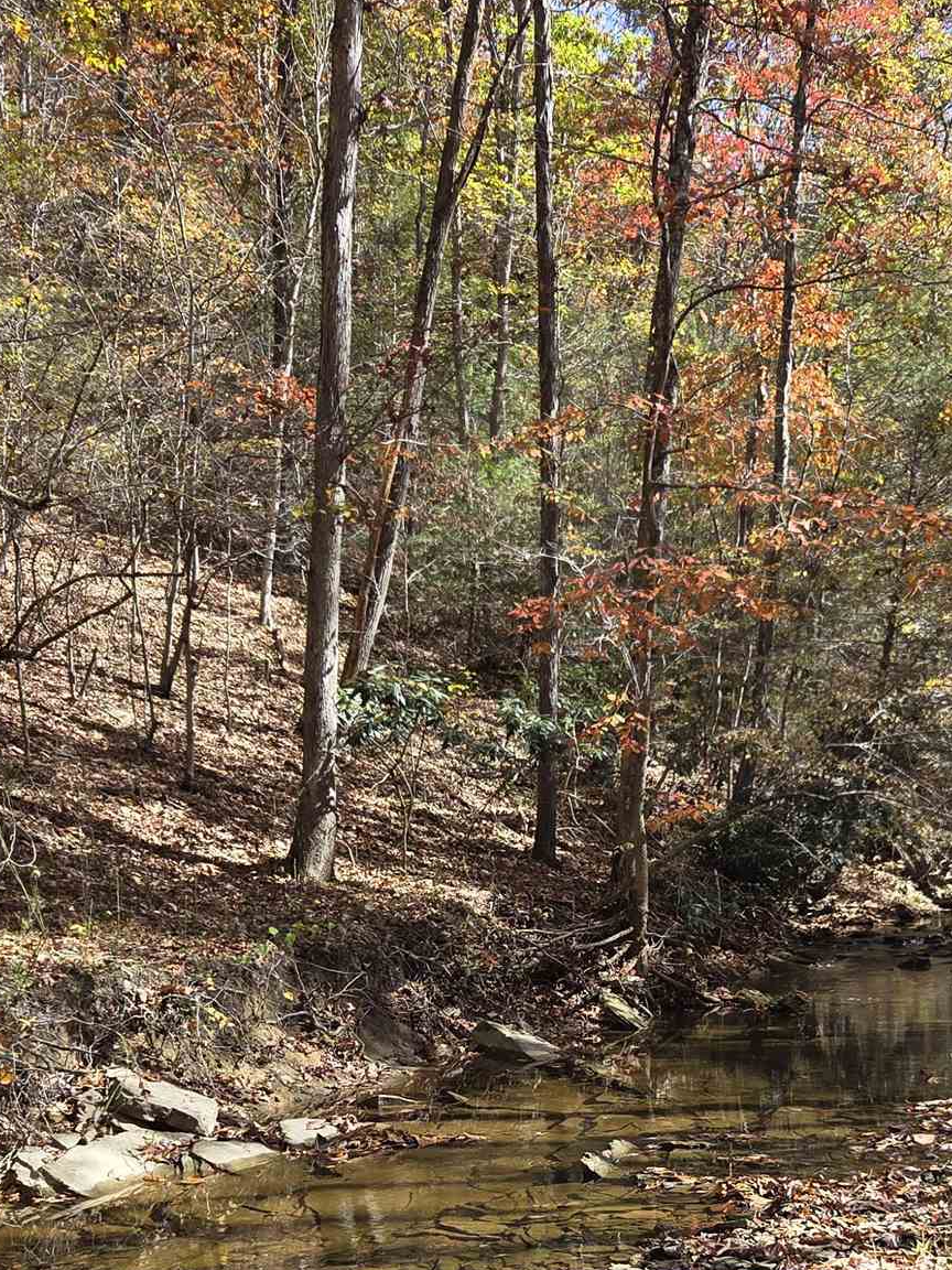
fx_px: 1687
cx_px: 620
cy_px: 1034
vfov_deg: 39.5
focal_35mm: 46
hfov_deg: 31.3
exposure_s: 1/850
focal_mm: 5.4
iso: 80
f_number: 1.8
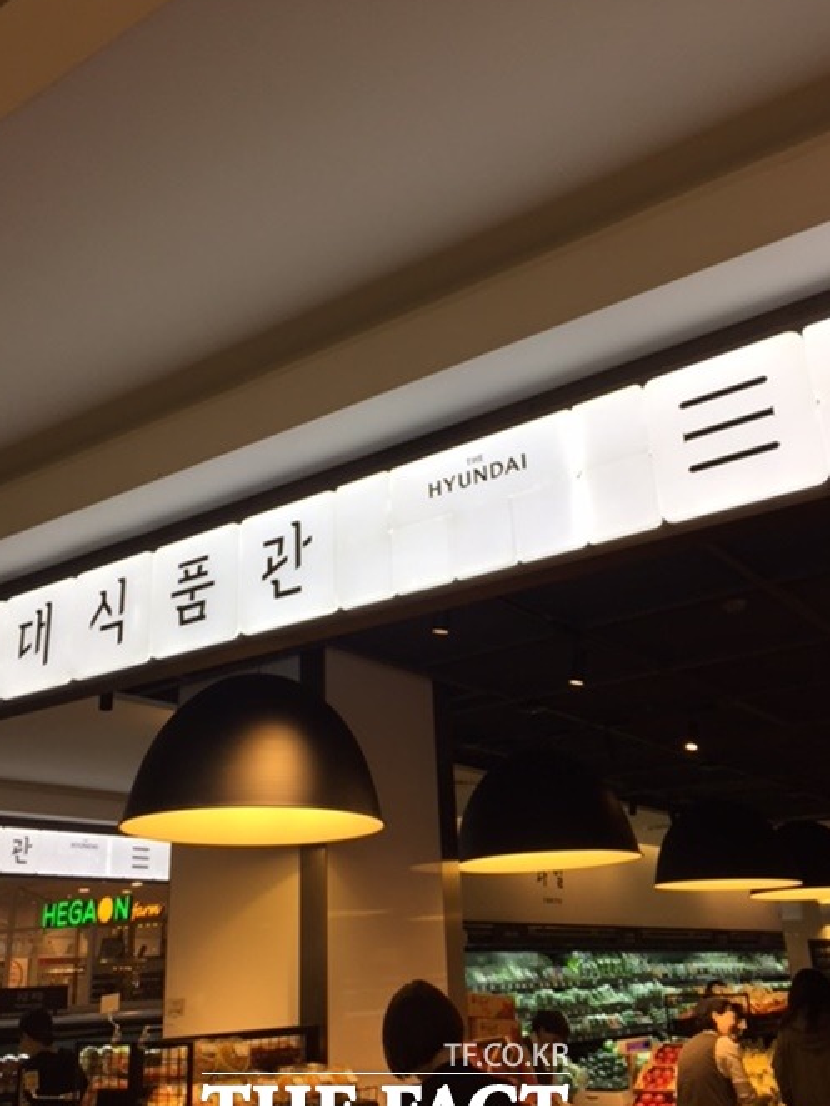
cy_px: 559
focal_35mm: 32
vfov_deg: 56.8
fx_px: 1023
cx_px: 385
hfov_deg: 44.1
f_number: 2.2
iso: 40
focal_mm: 4.15
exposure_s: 1/120
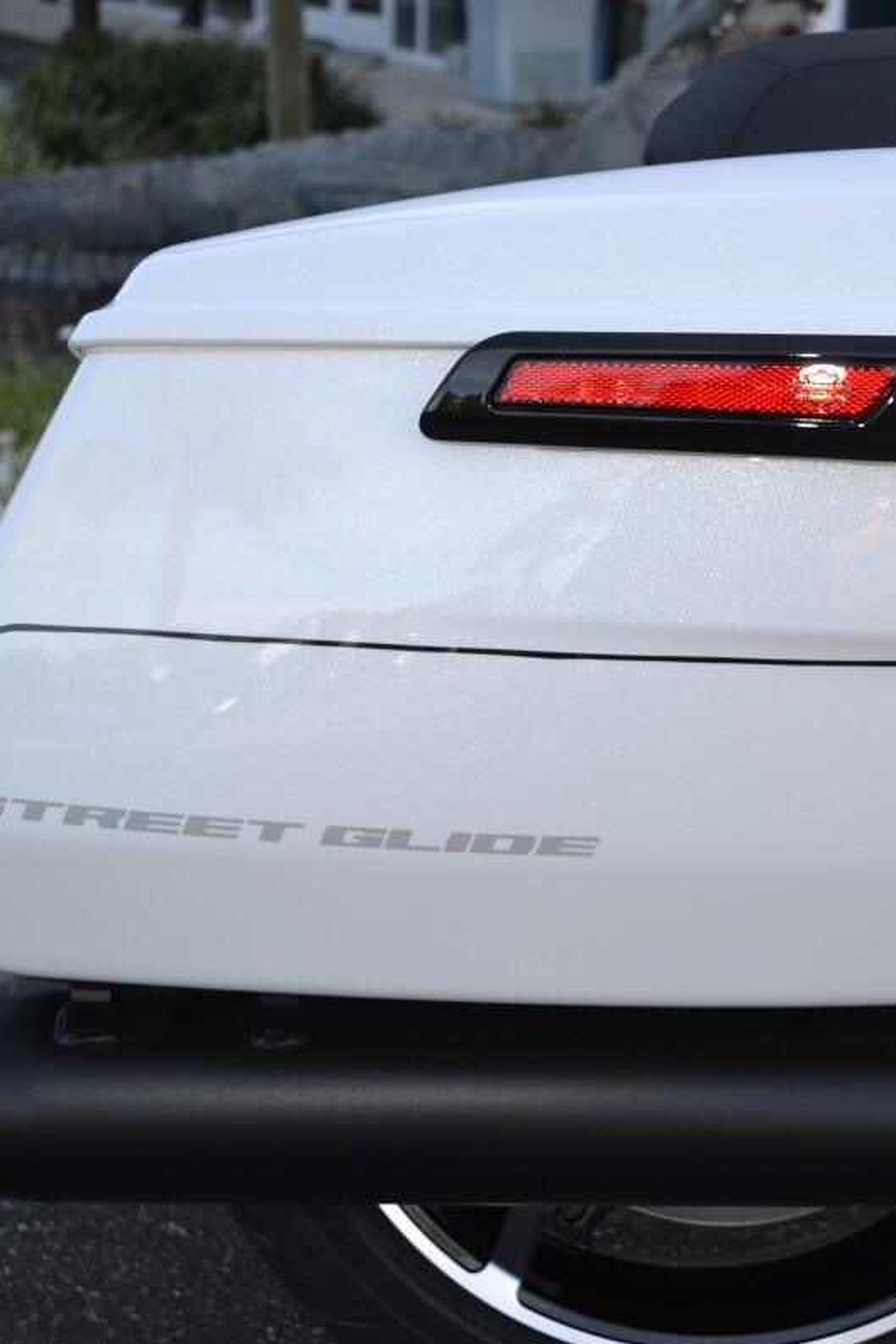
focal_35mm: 59
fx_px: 2202
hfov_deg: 22.8
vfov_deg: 33.9
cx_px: 650
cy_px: 676
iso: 100
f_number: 4.5
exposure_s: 1/200
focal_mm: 26
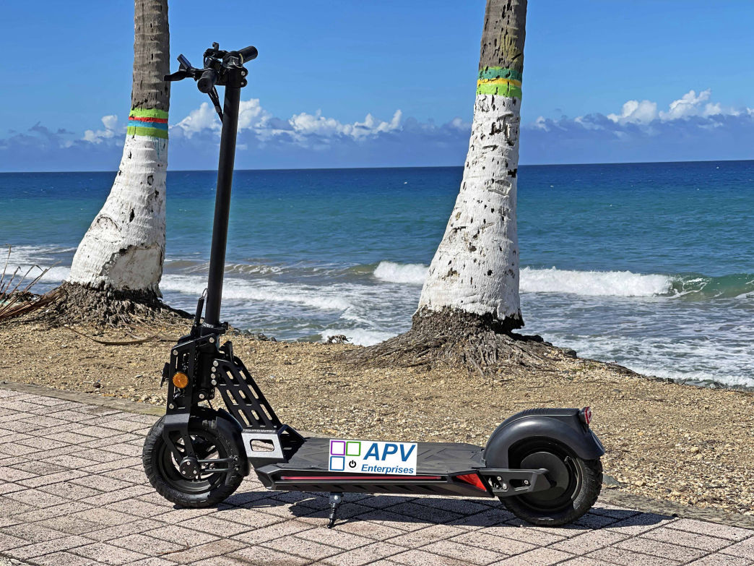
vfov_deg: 22.9
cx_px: 377
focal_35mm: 64
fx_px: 1394
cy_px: 283
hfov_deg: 30.3
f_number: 2.2
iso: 20
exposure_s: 1/1597
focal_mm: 7.5
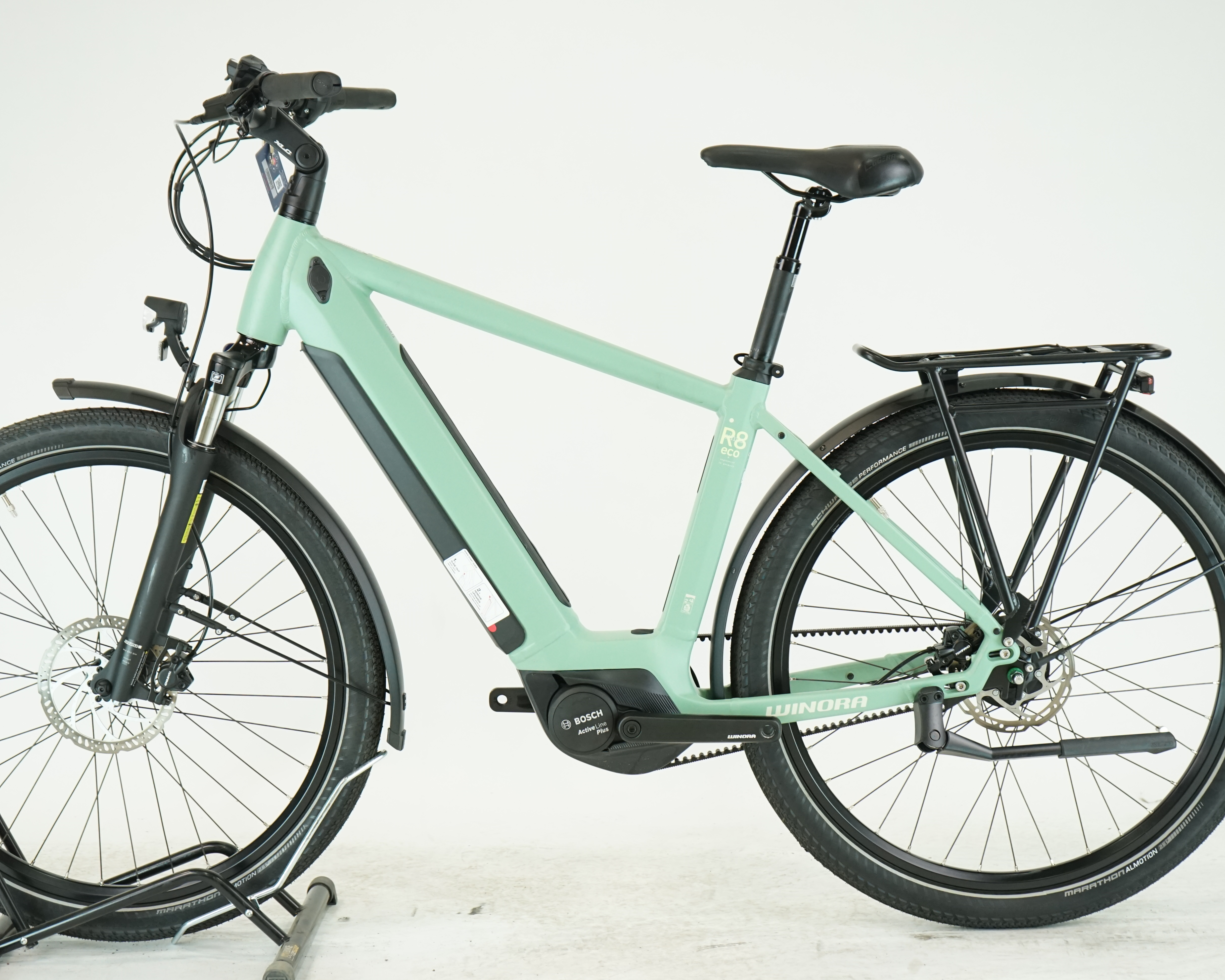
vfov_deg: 23.8
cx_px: 575
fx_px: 2320
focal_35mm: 64
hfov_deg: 29.6
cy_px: 497
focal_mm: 56
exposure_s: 1/200
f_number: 5.6
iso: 1600
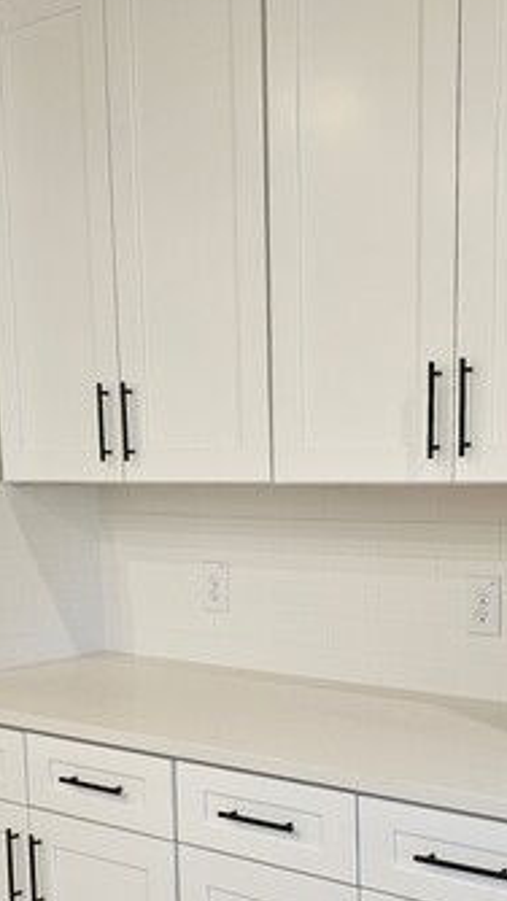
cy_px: 669
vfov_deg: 41.7
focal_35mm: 48
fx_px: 1147
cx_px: 297
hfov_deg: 24.9
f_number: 1.7
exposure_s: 1/120
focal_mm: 6.3
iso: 160
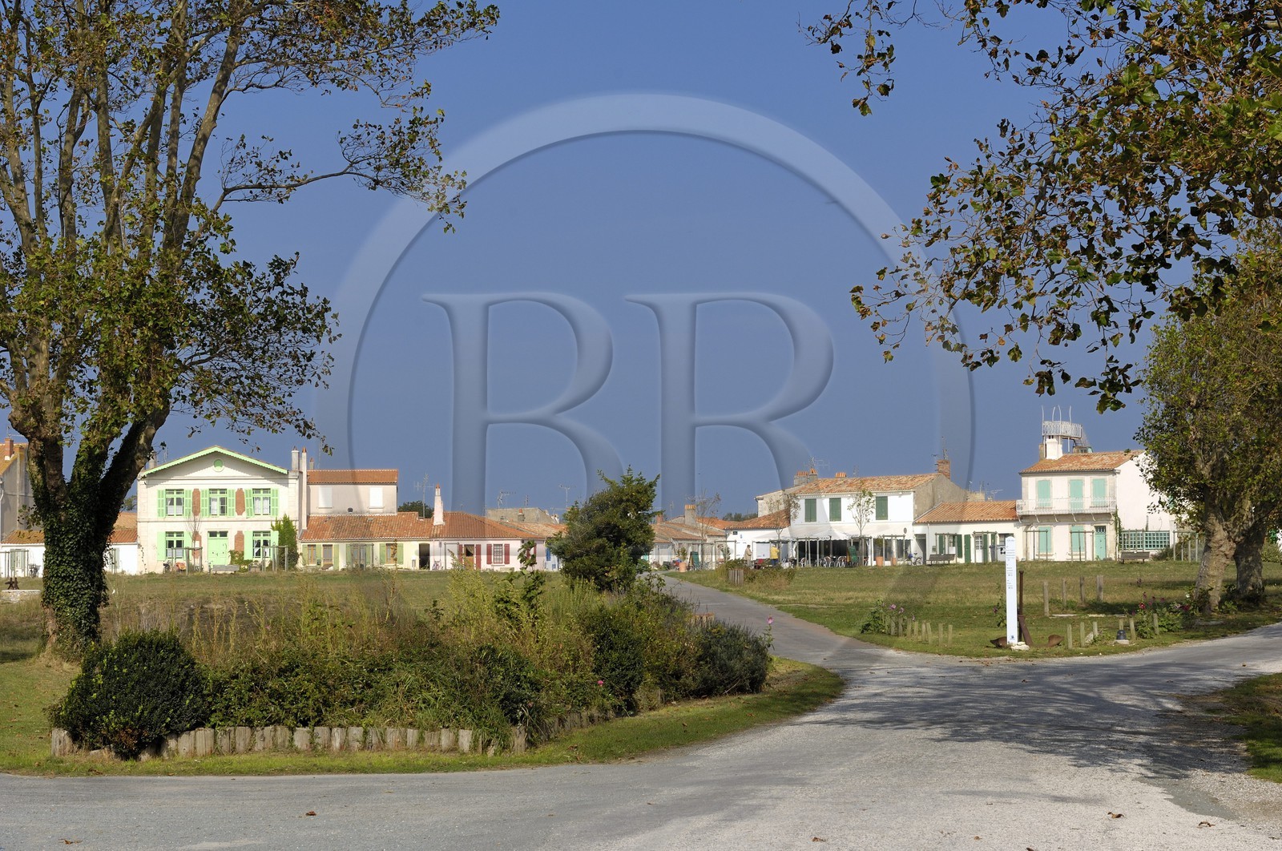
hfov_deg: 29.9
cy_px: 426
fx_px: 2400
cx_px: 641
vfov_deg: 20.1
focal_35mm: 68
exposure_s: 1/160
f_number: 11
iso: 100
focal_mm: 45
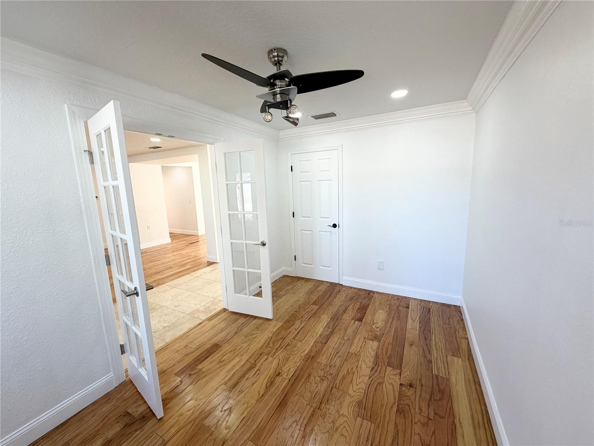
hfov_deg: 102.1
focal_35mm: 14
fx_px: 240
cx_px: 297
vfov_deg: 85.7
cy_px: 223
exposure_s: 1/120
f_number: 2.2
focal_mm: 2.22
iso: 64
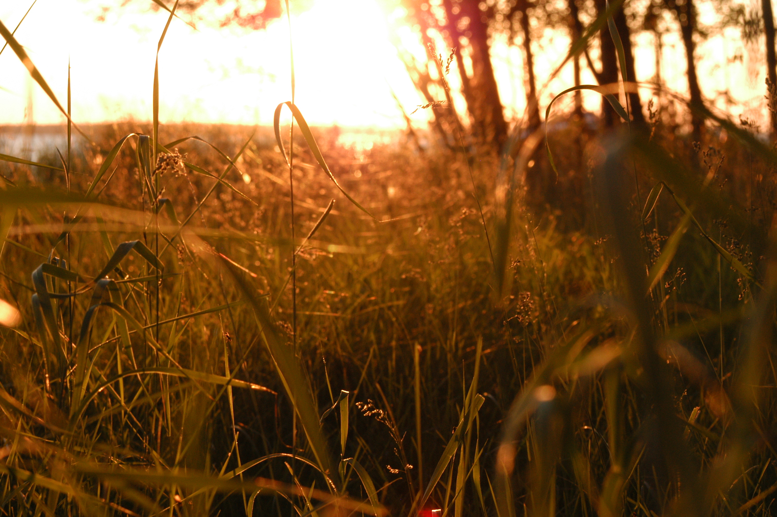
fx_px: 2588
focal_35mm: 120
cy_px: 258
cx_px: 388
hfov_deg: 17.1
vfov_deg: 11.4
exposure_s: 1/80
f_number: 10
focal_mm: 80
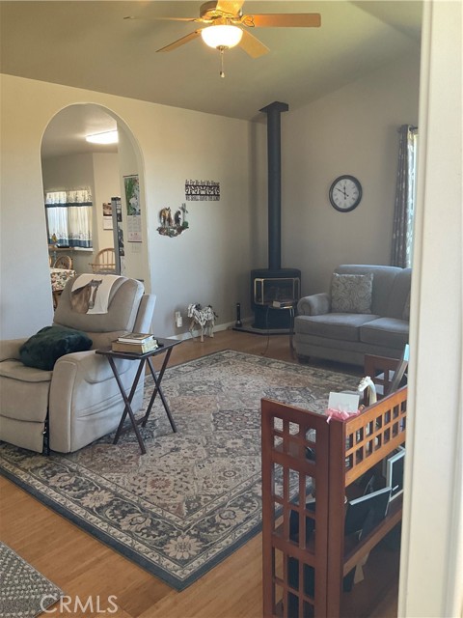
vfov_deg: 61.7
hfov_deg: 48.2
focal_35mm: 29
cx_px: 232
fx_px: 517
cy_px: 309
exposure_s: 1/60
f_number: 1.8
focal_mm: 3
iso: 100
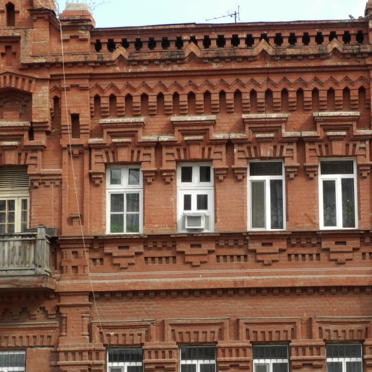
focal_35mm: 83
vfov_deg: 20.9
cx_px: 237
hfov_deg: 20.8
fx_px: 1009
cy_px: 209
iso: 200
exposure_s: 1/100
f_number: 8
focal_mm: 9.7
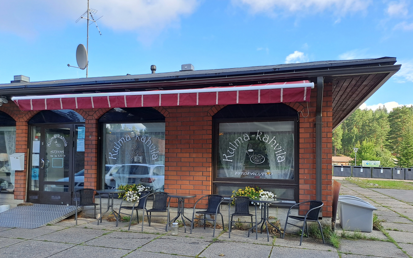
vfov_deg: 45.8
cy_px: 151
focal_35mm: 27
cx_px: 210
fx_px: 304
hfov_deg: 68.4
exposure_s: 1/408
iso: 32
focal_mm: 4.65
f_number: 1.8
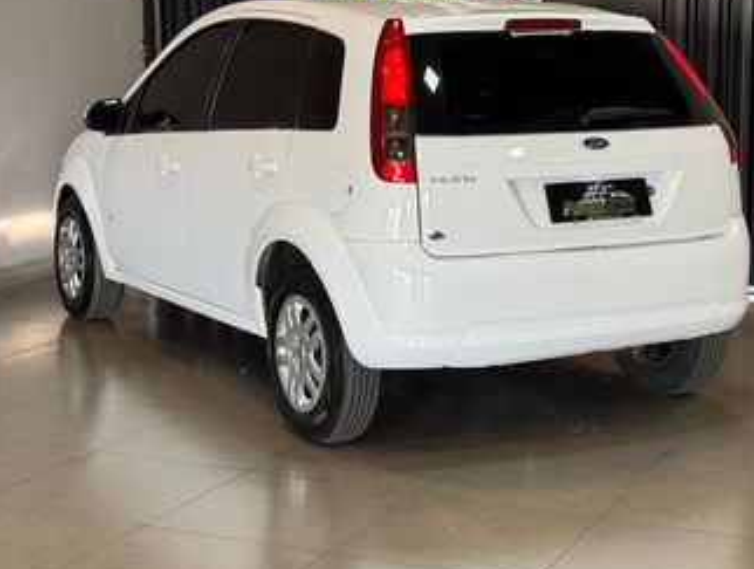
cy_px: 192
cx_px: 412
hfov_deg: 27.7
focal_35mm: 70
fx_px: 1528
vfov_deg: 21.0
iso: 80
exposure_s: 1/60
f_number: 1.78
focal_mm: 6.76
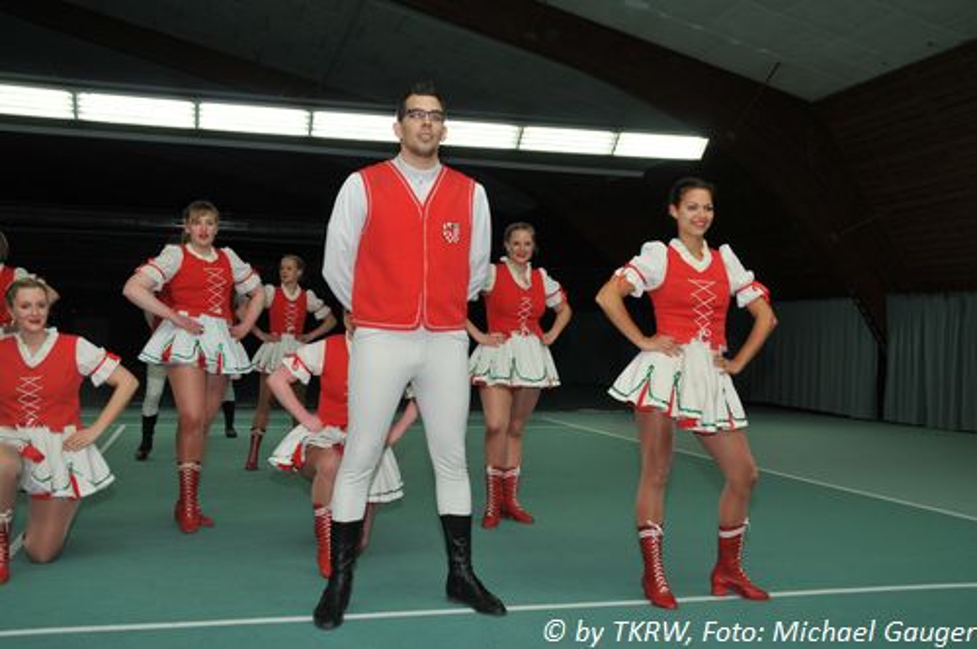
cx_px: 488
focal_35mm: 38
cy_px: 324
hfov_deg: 51.3
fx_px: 1016
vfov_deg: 35.4
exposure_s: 1/80
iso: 400
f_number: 5.6
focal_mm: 25
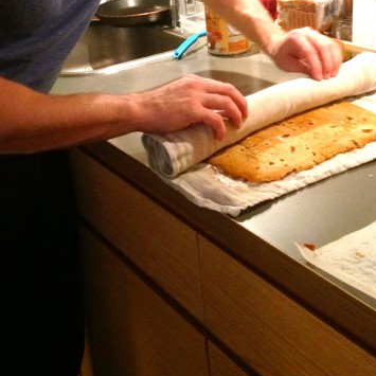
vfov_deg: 27.2
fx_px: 750
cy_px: 42
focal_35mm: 61
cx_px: 210
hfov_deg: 28.1
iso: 250
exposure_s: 1/20
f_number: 2.4
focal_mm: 4.28
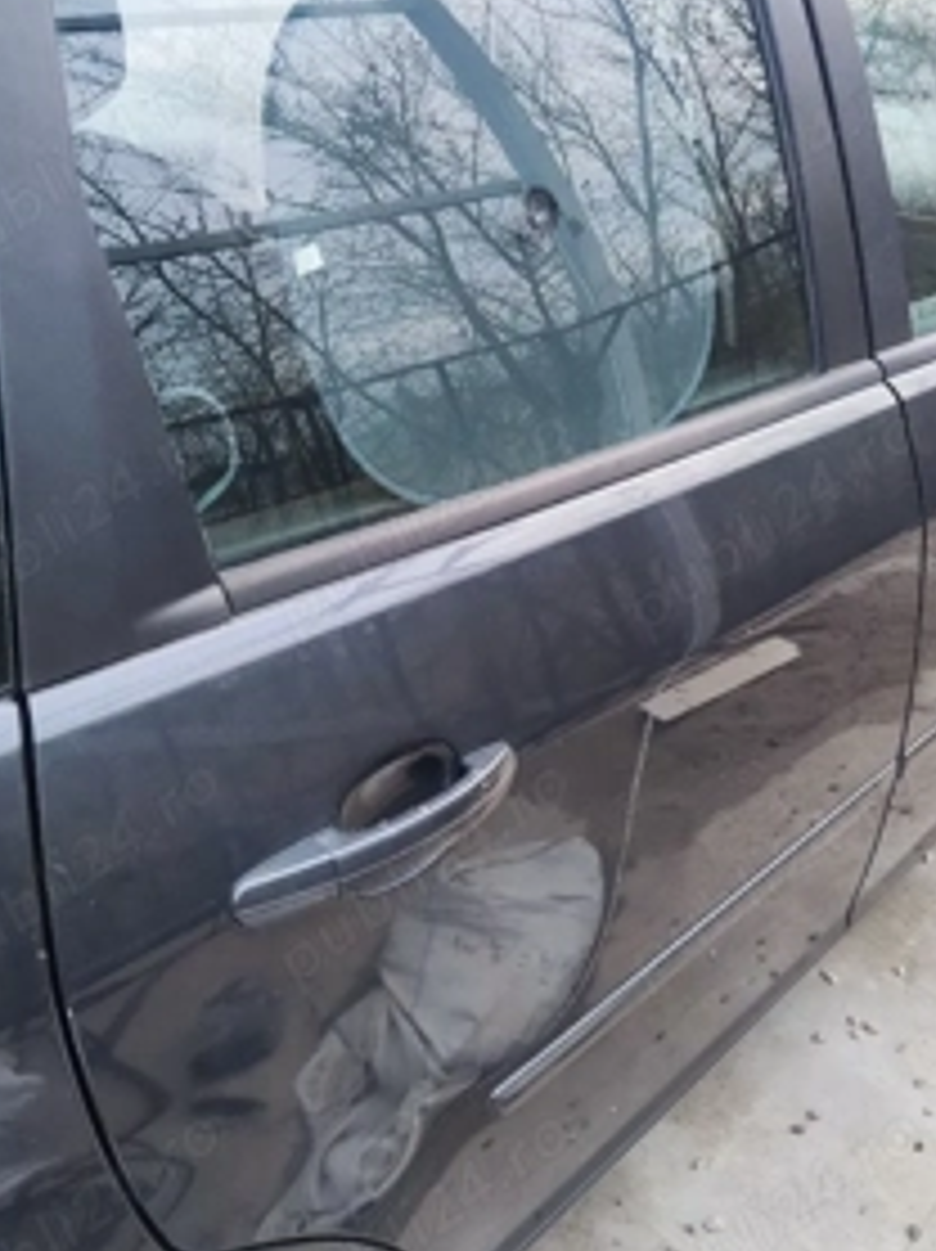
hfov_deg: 39.6
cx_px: 513
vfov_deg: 51.3
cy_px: 576
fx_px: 1300
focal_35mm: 36
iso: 70
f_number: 1.79
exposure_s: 1/50
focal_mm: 4.71
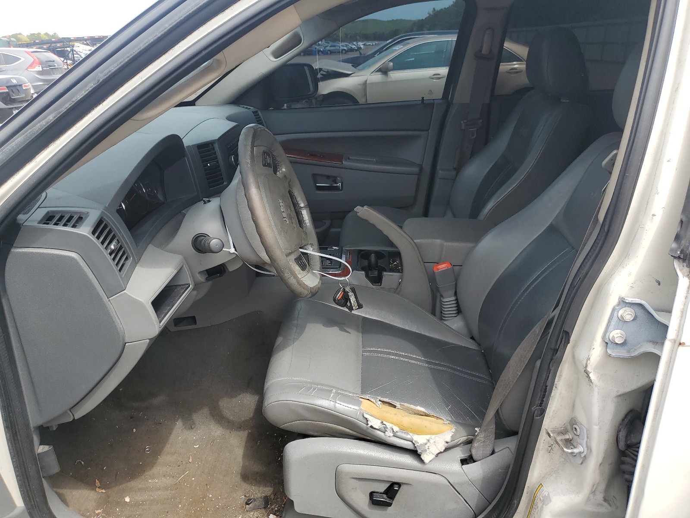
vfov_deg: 53.1
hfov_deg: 67.3
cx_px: 345
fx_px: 518
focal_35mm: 26
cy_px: 259
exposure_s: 1/833
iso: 50
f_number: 1.5
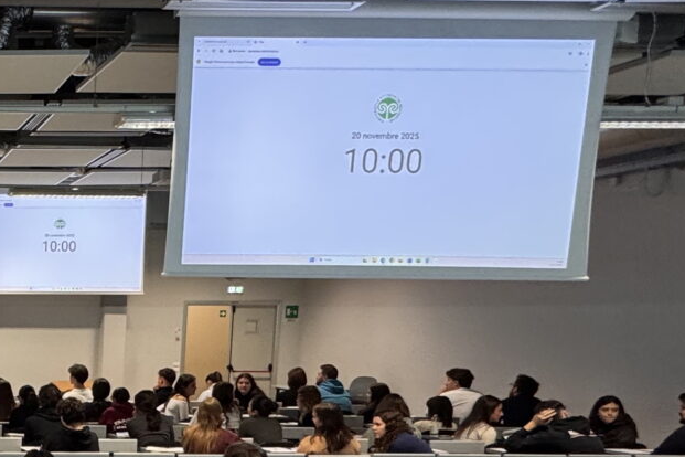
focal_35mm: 48
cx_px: -169
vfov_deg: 26.7
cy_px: 448
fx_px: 913
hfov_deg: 32.6
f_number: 2.2
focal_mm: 2.22
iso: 250
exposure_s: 1/50
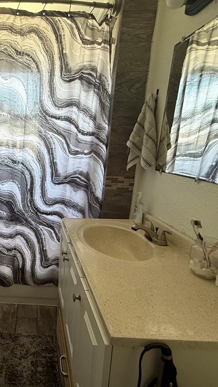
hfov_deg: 45.0
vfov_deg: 78.7
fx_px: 236
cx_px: 22
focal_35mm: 23
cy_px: 197
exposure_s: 1/62
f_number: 2.2
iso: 320
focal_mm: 2.22
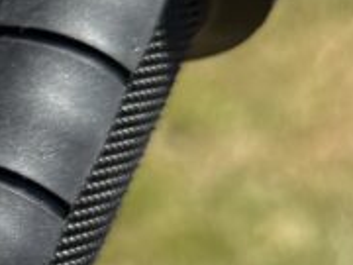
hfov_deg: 11.3
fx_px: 1448
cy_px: 208
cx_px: -527
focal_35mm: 142
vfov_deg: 10.4
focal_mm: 6.76
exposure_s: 1/3425
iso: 80
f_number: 1.78
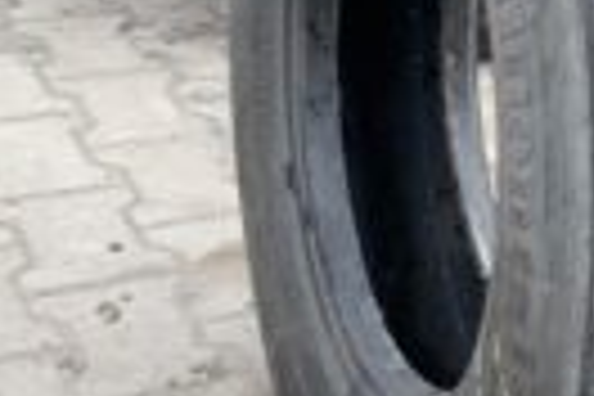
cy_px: 160
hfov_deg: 22.0
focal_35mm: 88
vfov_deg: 15.5
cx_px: 634
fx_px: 1452
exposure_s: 1/133
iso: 25
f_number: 1.8
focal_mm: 4.25
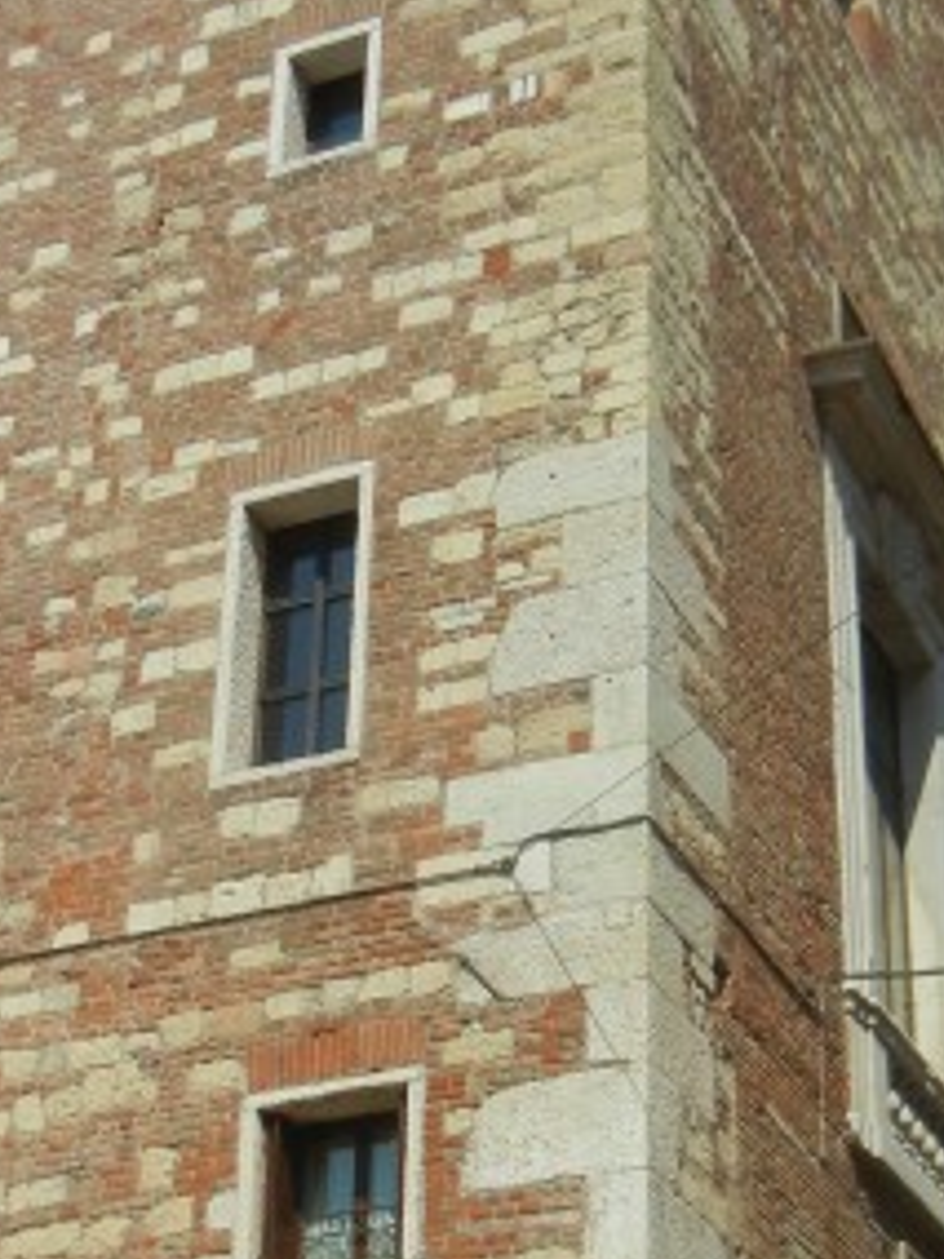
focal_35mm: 81
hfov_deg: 18.2
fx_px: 2945
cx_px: 496
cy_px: 864
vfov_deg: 24.0
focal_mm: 5.4
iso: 160
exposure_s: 1/620
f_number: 7
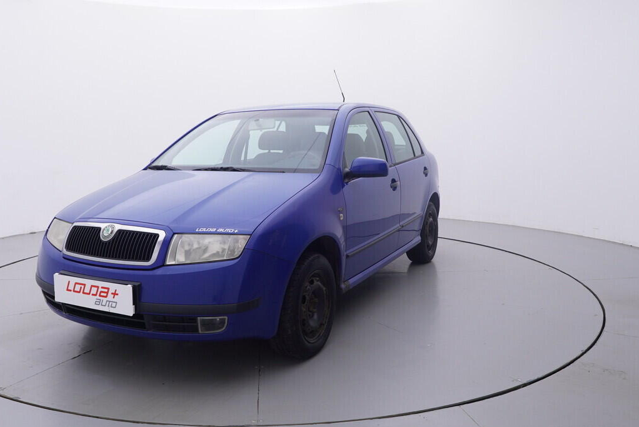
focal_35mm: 32
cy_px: 201
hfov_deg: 58.8
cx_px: 263
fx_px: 563
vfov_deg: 41.5
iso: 200
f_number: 5
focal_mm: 15
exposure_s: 1/80
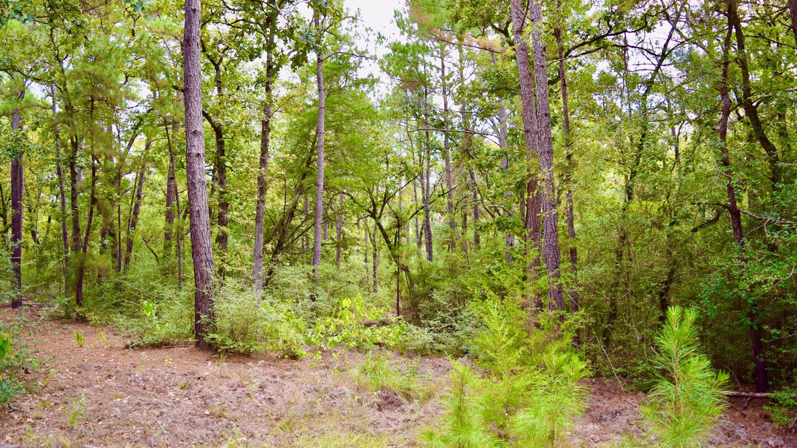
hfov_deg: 66.1
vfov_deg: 40.2
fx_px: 613
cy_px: 226
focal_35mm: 29
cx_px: 398
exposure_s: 1/160
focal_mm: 18
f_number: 3.5
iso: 200
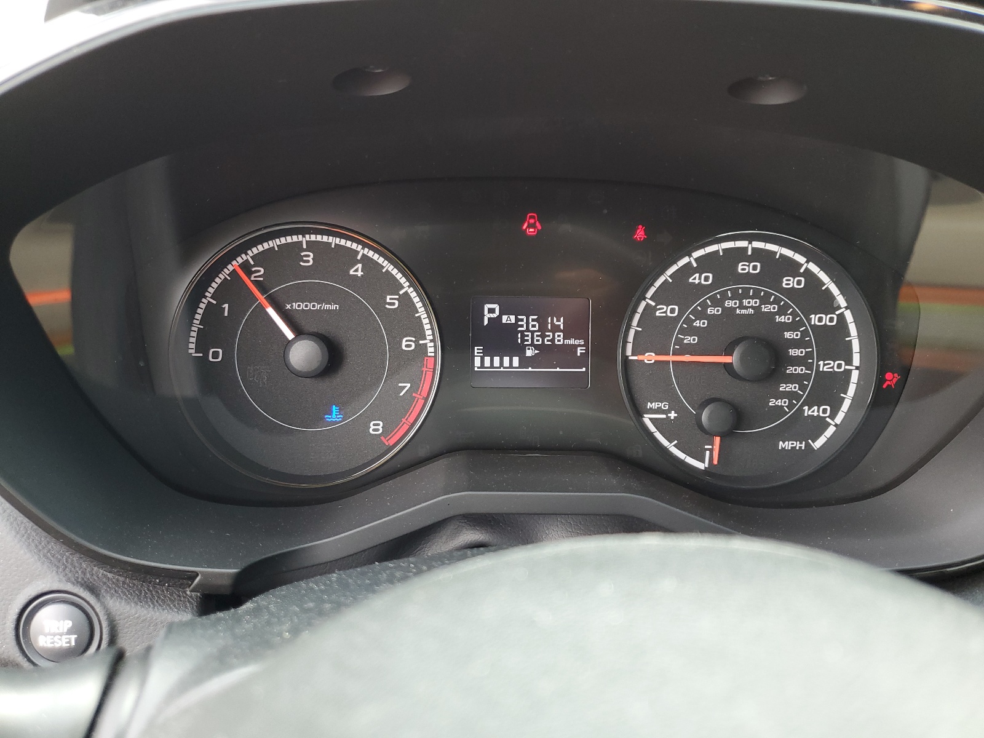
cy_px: 369
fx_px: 739
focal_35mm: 26
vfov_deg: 53.1
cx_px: 492
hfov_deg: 67.3
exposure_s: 1/120
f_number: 1.5
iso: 77
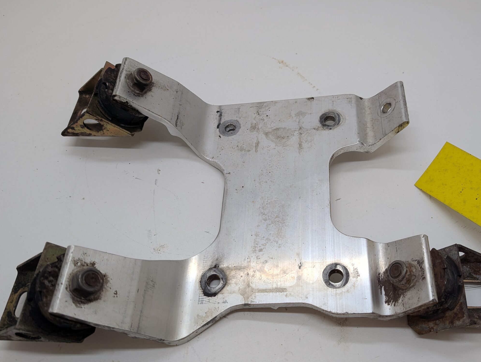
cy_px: 201
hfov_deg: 58.0
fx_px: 431
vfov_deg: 45.5
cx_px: 279
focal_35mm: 31
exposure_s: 1/93.9
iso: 44
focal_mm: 6.9
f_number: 1.68
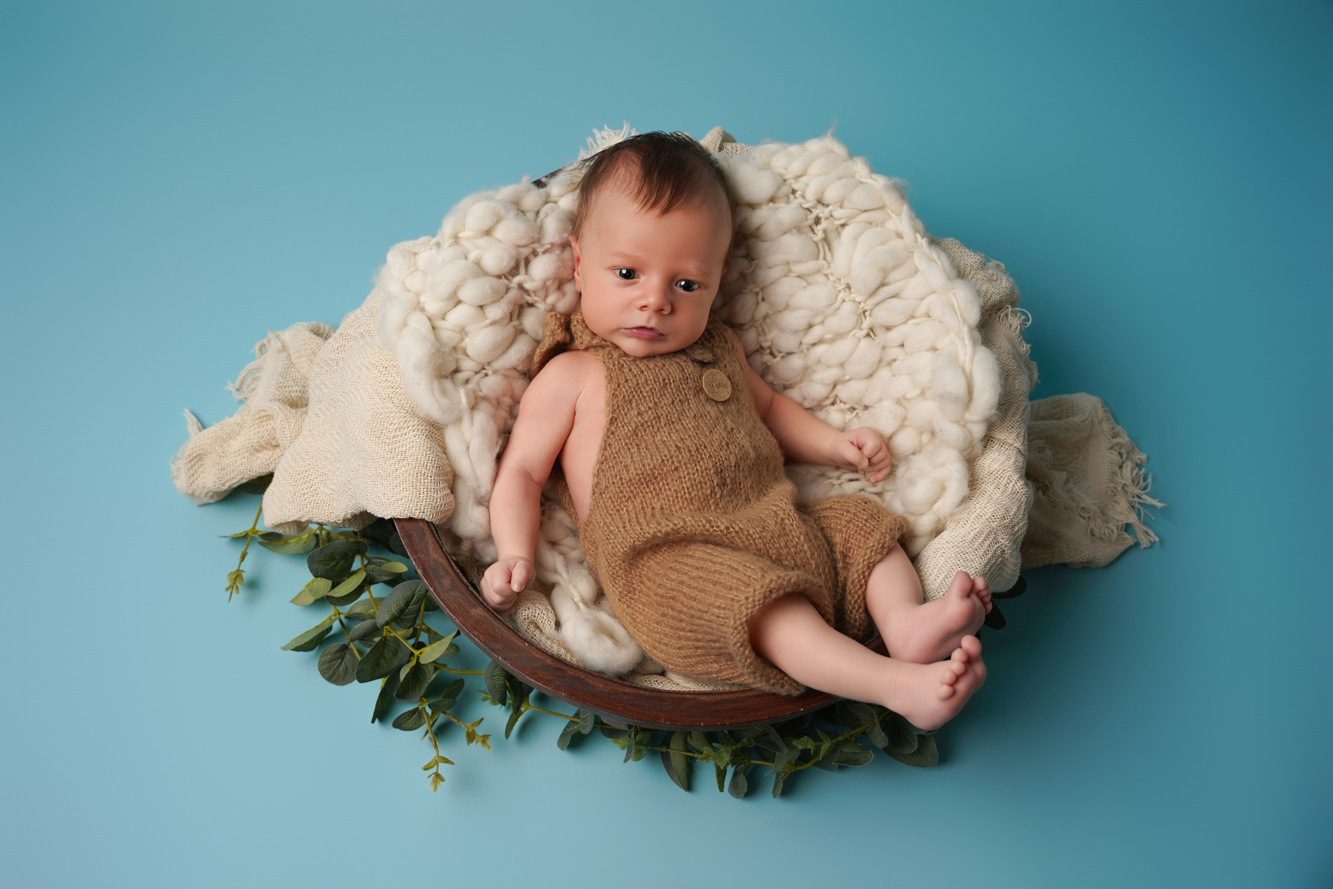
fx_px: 1381
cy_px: 444
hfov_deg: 51.5
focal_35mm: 37
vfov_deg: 35.7
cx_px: 666
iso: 125
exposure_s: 1/160
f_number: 4.5
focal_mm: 37.3
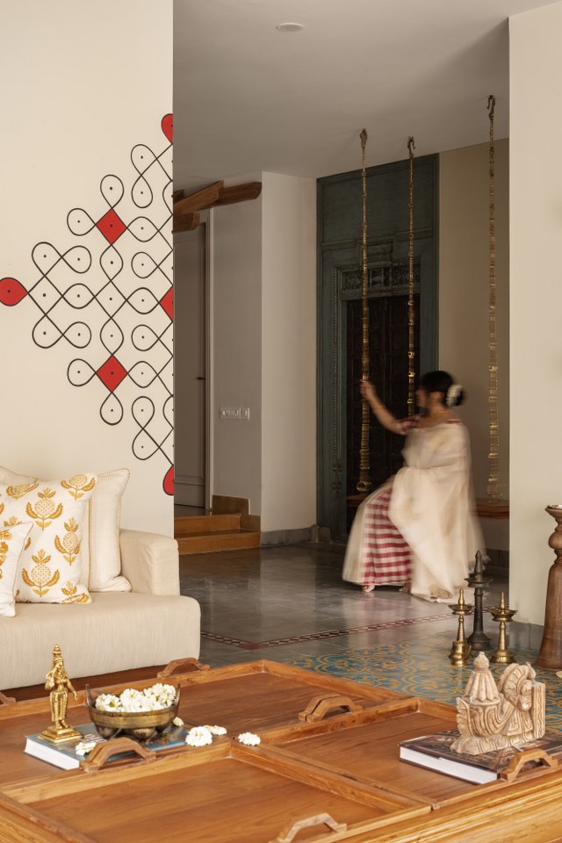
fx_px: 1171
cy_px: 422
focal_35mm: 50
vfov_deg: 39.6
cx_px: 281
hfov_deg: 27.0
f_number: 10
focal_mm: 50
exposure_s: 1.6
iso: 125
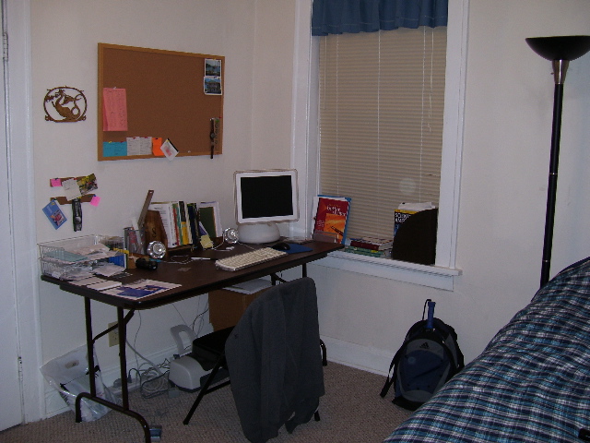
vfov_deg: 38.7
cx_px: 295
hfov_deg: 50.1
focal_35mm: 37
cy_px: 222
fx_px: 631
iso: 80
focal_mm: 6
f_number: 2.7
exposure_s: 1/60
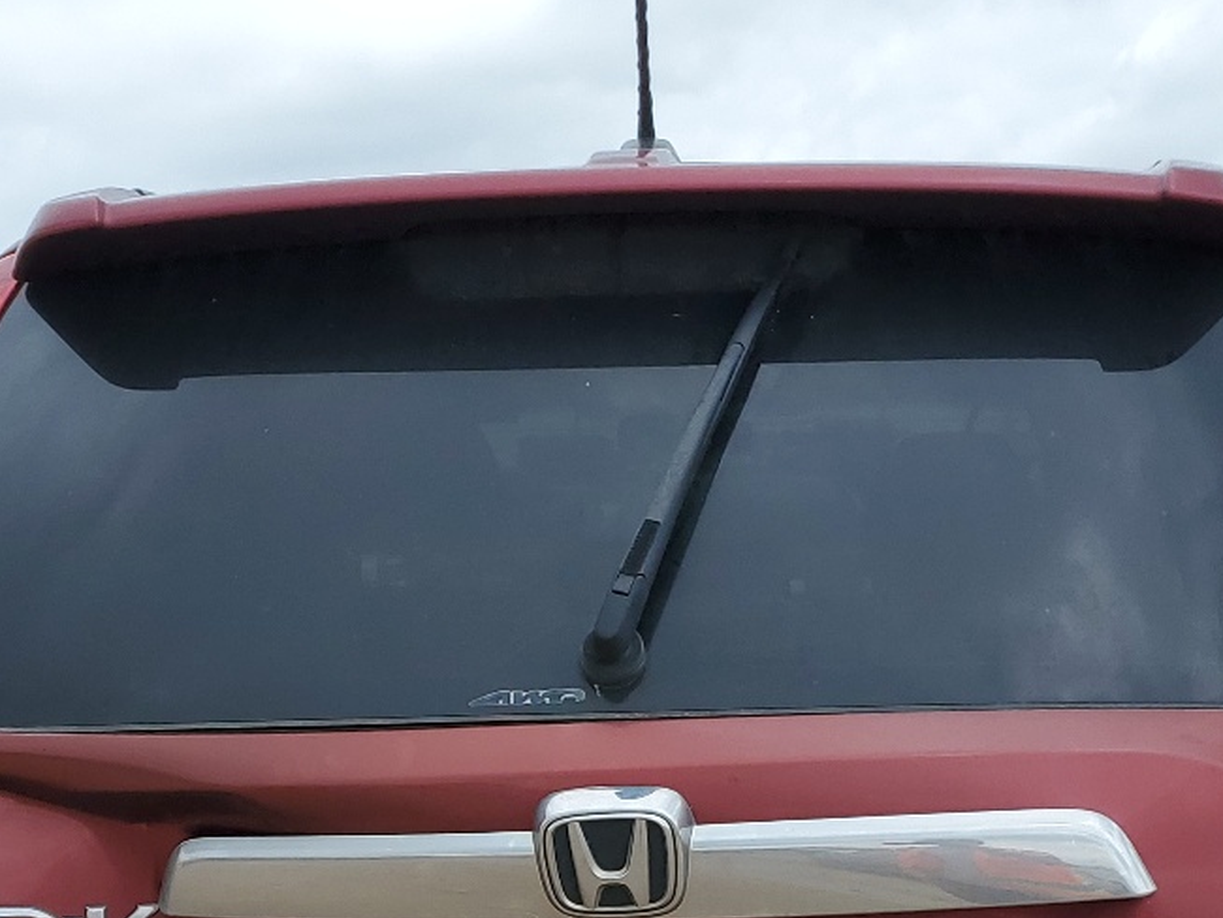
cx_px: 630
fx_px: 2262
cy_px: 997
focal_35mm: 64
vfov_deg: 21.8
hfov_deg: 30.3
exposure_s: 1/2500
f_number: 1.5
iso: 50
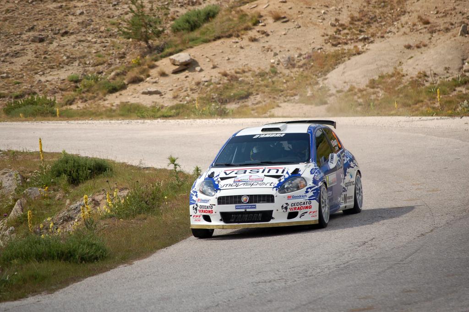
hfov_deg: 9.2
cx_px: 234
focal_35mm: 225
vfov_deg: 6.1
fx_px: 2929
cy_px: 156
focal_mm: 150
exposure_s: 1/1000
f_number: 5.3
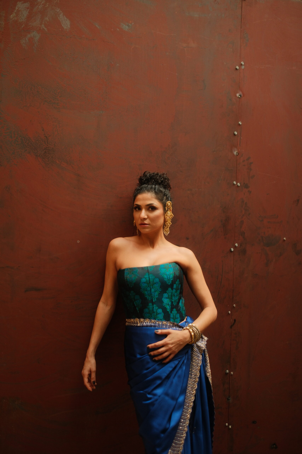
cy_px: 227
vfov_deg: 54.4
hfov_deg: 37.9
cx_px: 151
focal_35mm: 35
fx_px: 440
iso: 400
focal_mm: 23
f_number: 1.4
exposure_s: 1/100
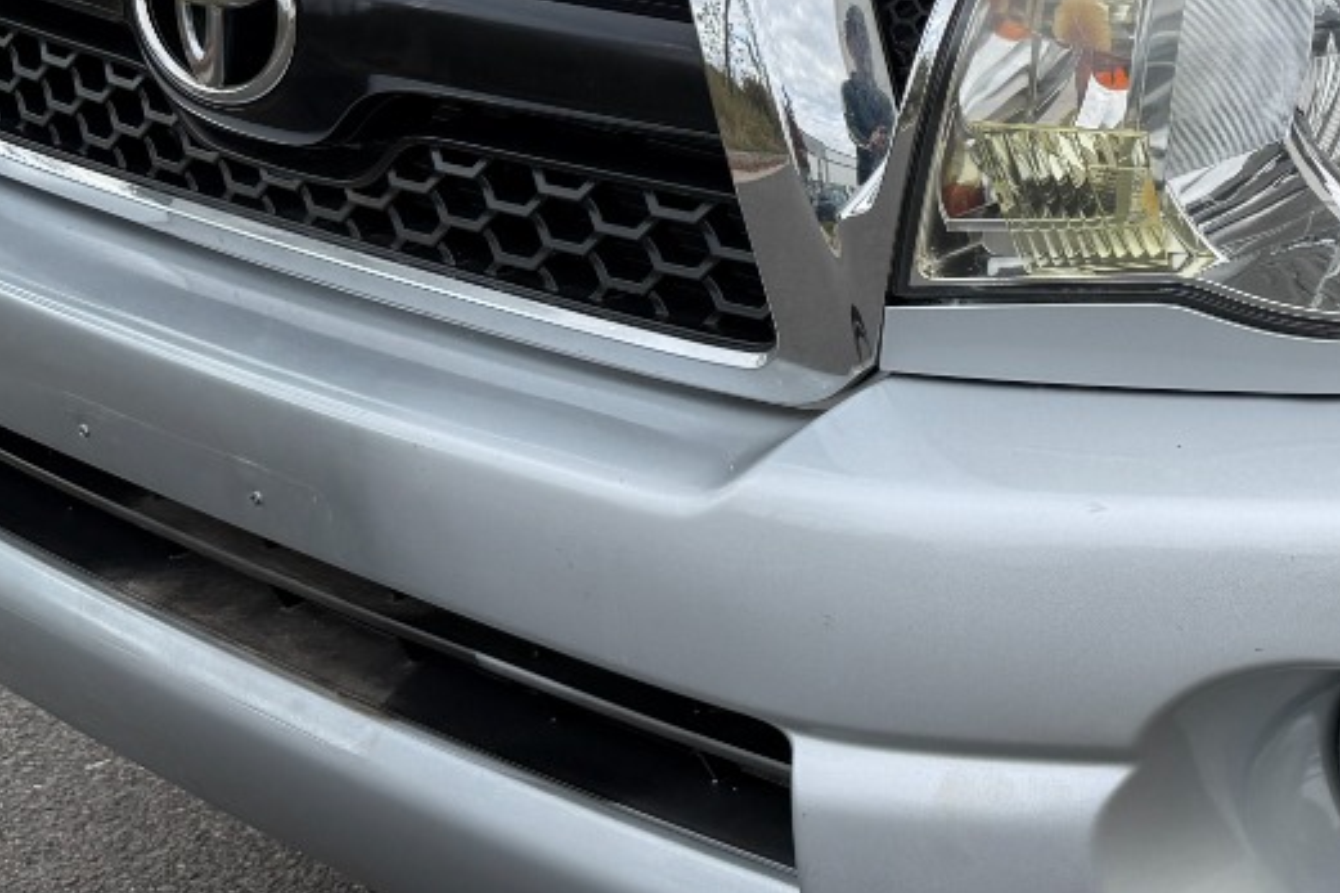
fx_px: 2567
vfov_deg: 19.6
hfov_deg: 26.9
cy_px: 211
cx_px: 1461
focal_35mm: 69
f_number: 1.78
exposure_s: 1/1493
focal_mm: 6.76
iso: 80
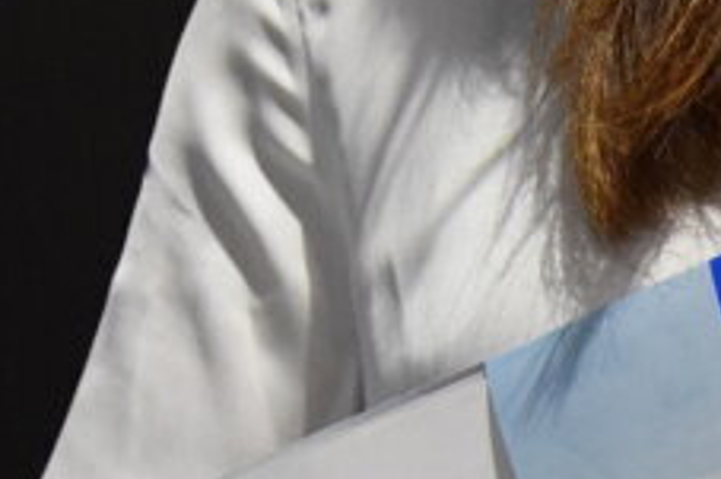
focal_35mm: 149
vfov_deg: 8.8
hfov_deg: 13.1
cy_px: 872
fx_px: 2982
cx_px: 1039
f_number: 5
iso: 4000
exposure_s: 1/640
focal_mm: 26
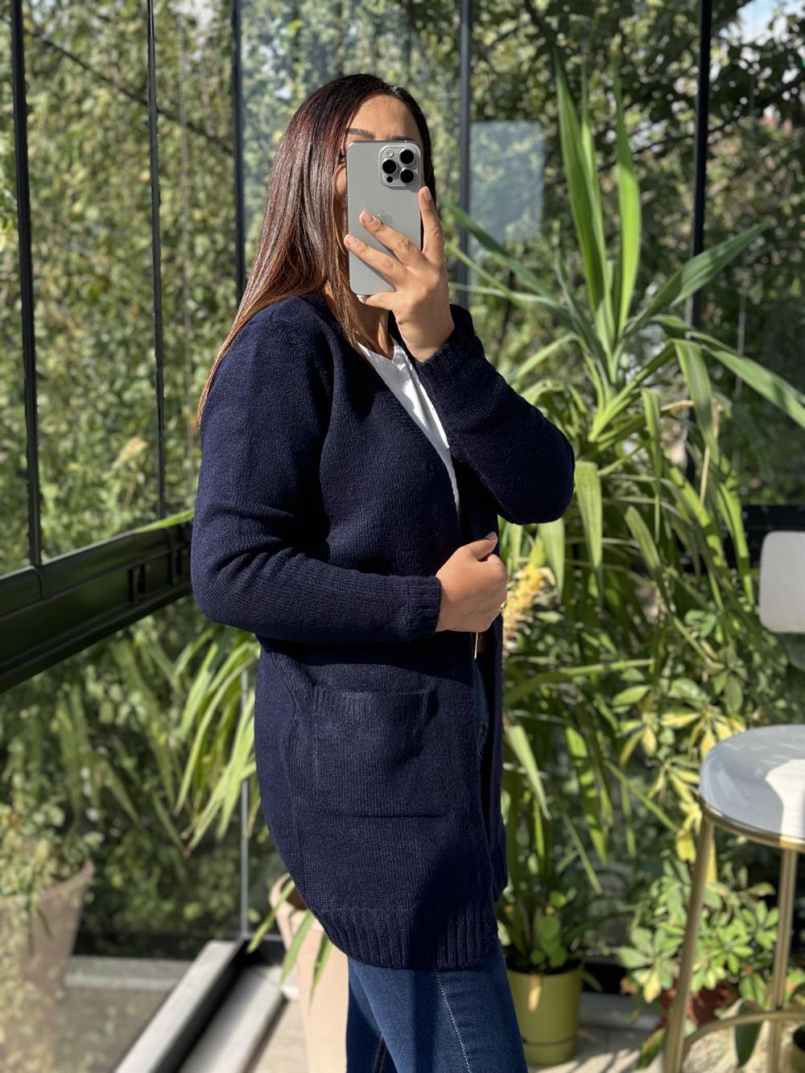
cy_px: 536
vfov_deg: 39.7
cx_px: 402
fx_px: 1488
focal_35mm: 48
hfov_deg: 30.3
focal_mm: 6.76
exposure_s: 1/531
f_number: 1.78
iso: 64
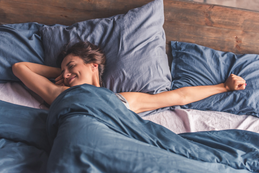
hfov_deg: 28.9
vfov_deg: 19.4
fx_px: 503
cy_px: 86
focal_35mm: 70
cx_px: 130
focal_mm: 70
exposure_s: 1/500
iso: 640
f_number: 2.8
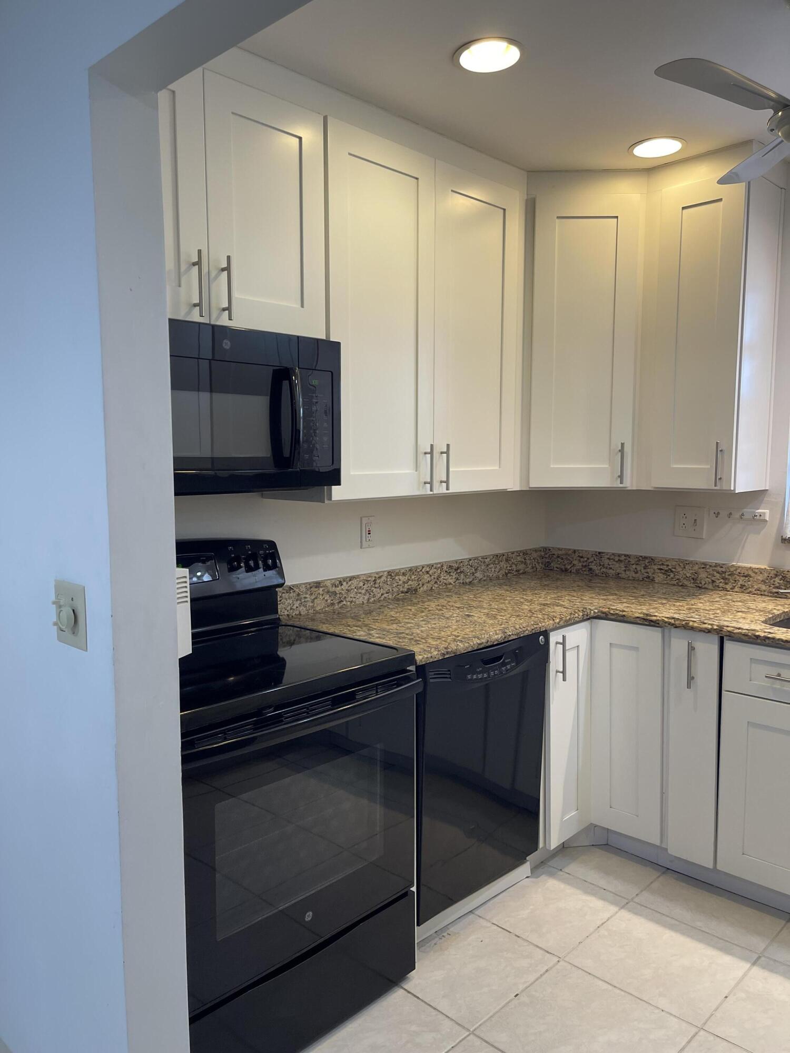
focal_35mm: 25
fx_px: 761
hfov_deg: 54.9
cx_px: 395
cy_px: 526
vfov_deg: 69.4
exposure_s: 1/120
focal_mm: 5.1
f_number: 1.6
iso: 125
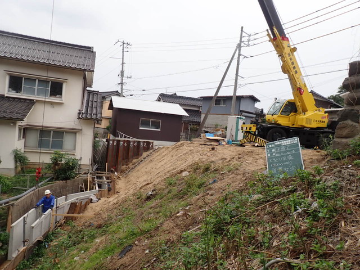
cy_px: 135
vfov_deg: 54.9
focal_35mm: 25
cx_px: 180
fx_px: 260
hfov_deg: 69.4
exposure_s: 1/500
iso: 100
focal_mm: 4.5
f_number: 2.8
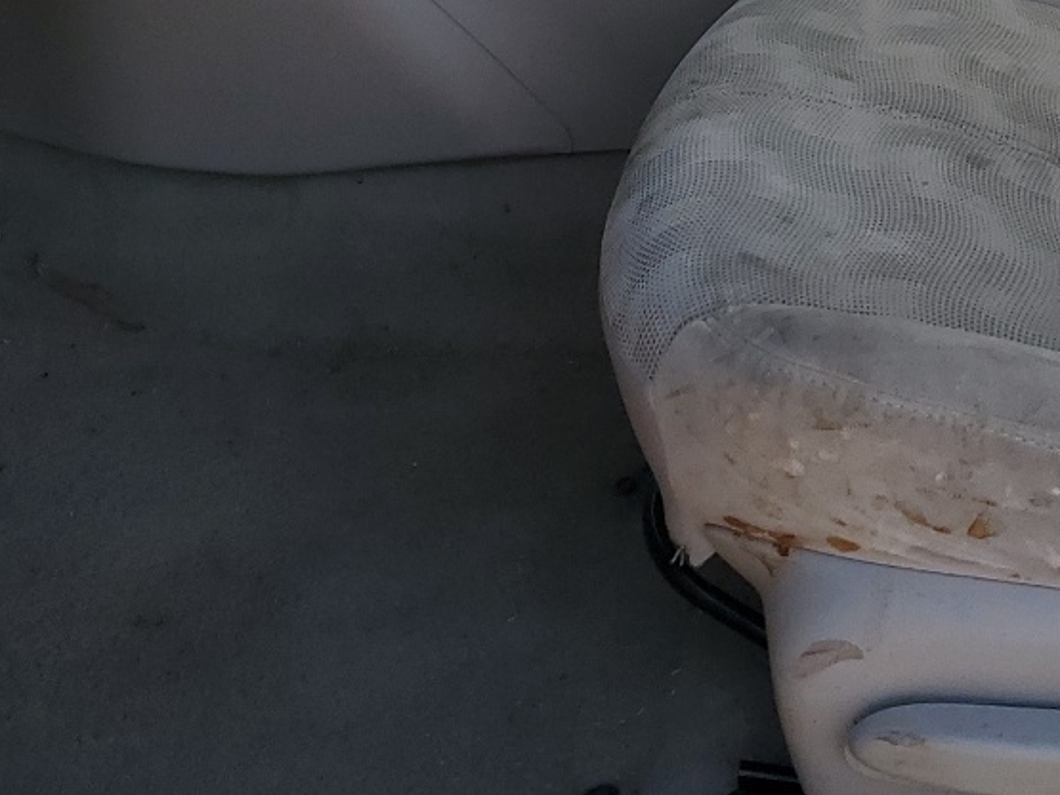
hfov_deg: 25.3
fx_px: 2296
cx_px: 936
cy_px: -245
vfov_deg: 18.3
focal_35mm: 75
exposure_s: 1/263
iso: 50
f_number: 1.5
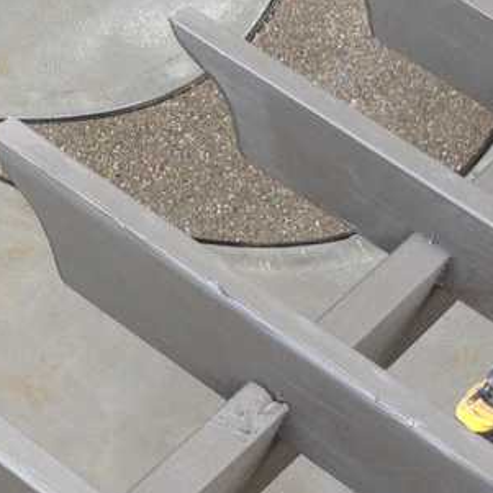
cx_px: -237
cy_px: 369
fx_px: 2207
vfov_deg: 12.7
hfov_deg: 12.2
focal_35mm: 137
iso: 50
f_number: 2.4
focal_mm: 4.28
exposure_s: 1/152
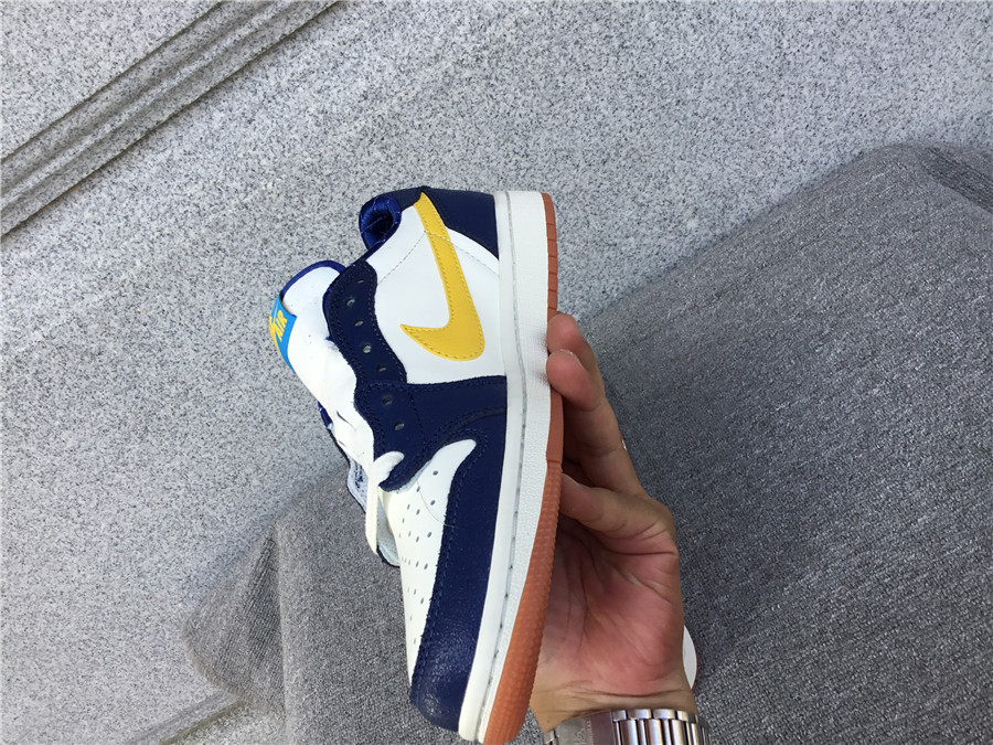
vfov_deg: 45.4
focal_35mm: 31
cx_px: 496
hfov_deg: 58.4
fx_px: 889
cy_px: 372
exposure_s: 1/208
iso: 25
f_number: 2.4
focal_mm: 3.3
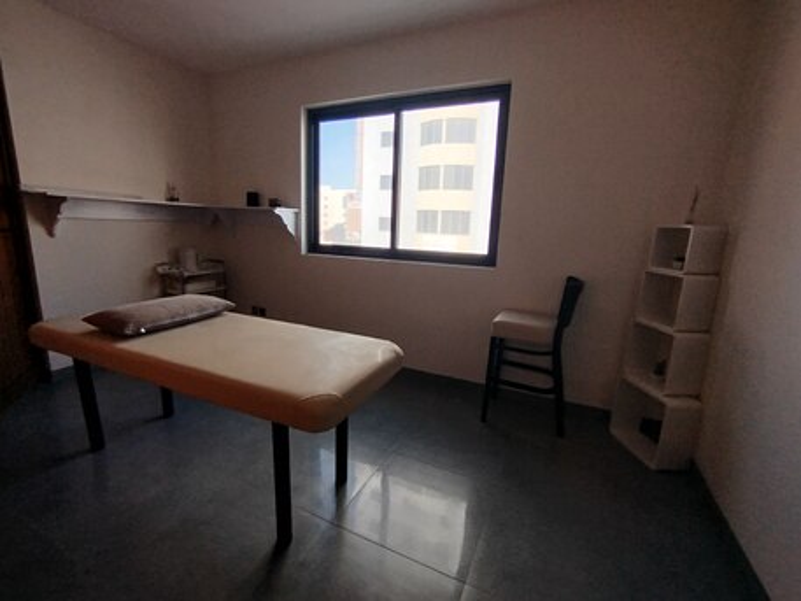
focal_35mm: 15
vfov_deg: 81.8
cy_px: 300
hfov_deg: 98.2
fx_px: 347
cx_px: 400
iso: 50
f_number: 2.2
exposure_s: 1/310
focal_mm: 1.65
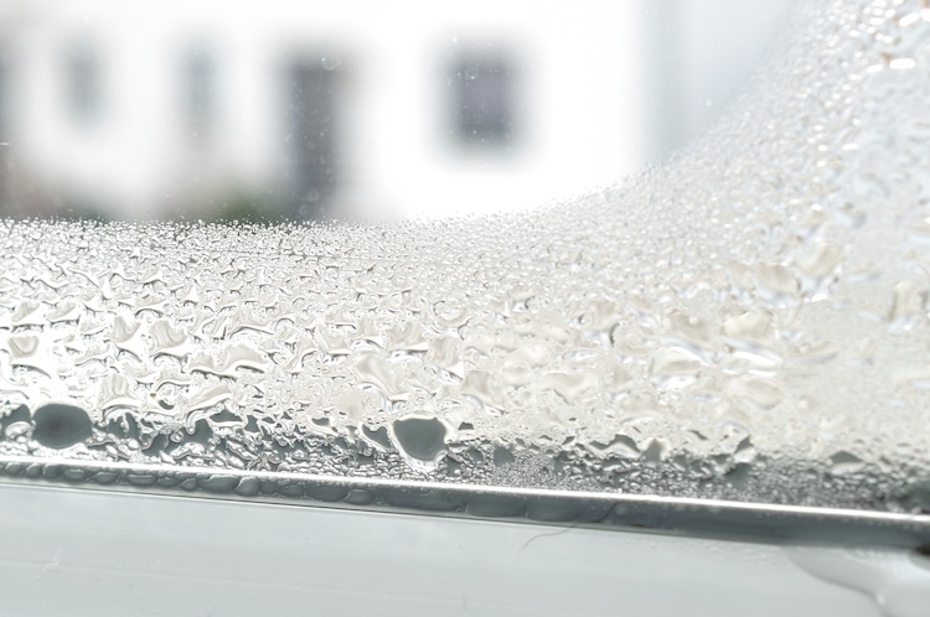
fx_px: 2477
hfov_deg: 21.2
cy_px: 268
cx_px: 348
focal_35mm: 96
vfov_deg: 14.2
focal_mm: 40
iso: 100
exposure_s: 1/40
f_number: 8
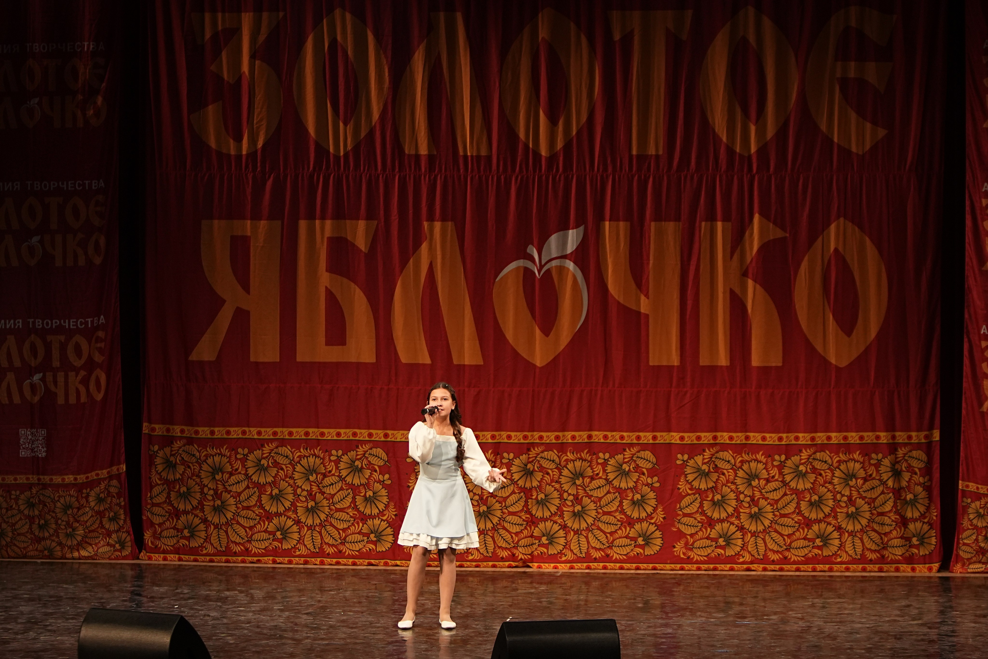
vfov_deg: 13.0
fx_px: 2882
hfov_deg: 19.5
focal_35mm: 105
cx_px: 494
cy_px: 330
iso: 1250
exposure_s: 1/320
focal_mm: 70
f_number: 2.8
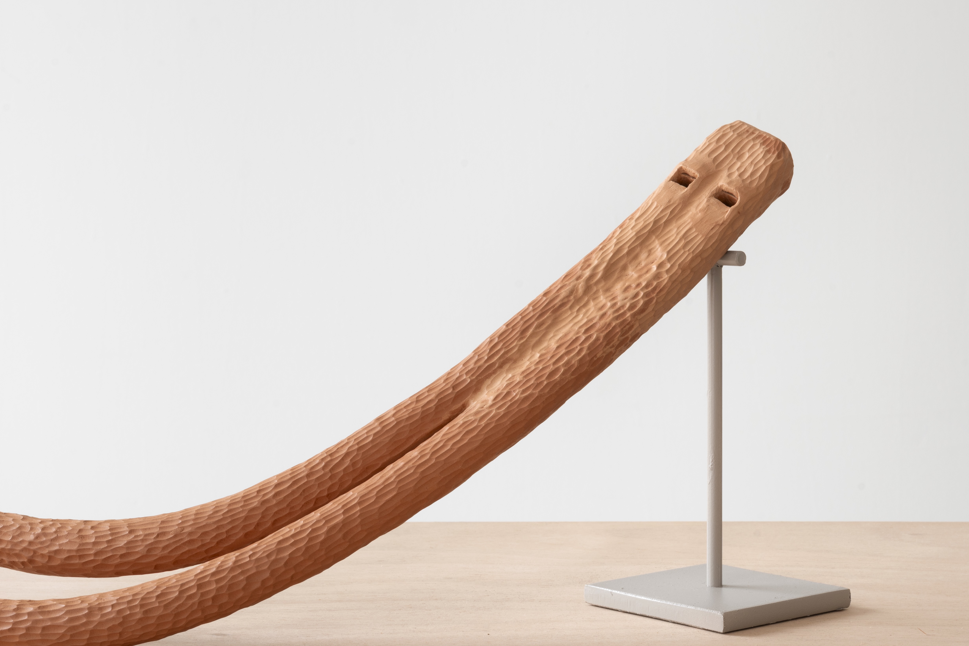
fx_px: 2153
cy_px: 291
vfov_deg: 17.1
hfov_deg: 25.3
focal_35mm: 80
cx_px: 337
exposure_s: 1.3
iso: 64
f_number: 16
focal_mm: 53
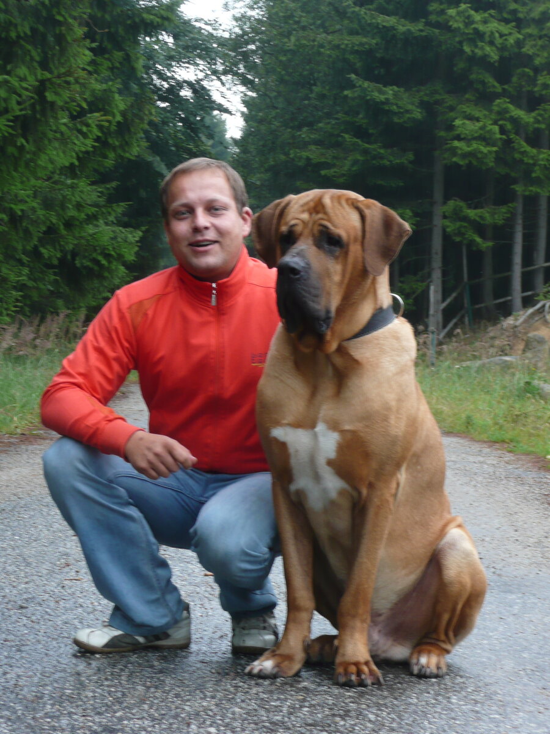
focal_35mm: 89
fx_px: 1885
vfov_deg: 22.0
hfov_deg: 16.6
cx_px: 275
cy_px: 367
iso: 100
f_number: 4.7
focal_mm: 14.7
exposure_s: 1/40
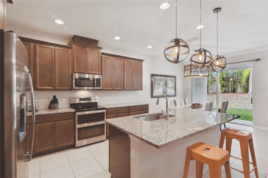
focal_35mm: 17
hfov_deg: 93.3
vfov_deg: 70.5
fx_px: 127
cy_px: 89
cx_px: 134
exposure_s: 1/40
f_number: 8
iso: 160
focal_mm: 17
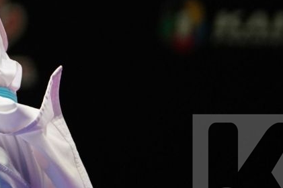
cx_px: -200
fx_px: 5545
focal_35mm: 706
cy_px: -63
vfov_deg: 1.9
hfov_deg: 2.9
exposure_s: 1/1000
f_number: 2.8
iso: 2000
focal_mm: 165
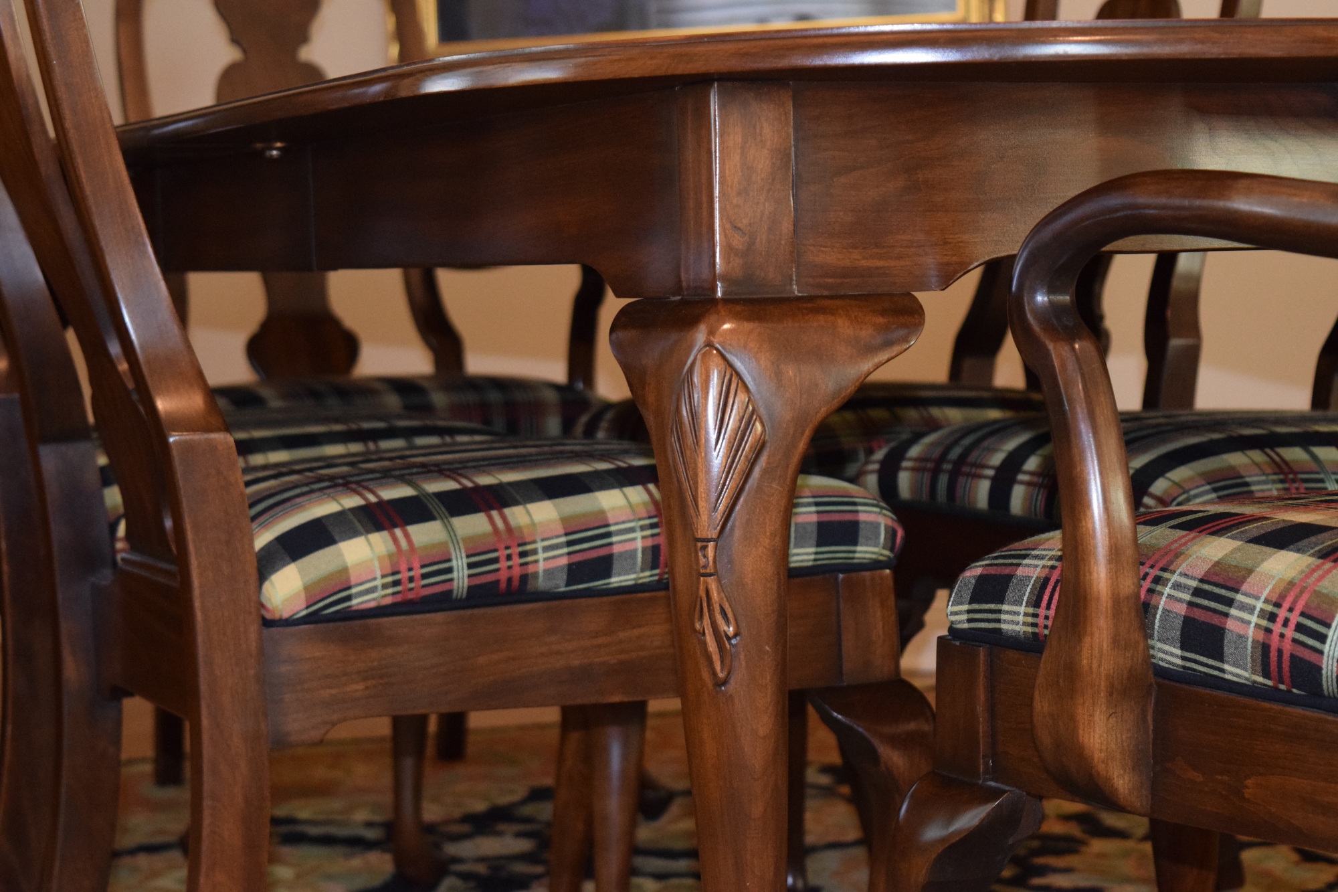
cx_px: 669
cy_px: 446
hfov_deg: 27.0
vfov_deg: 18.2
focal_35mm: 75
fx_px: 2787
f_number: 5.6
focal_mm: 50
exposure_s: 1/25
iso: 3200
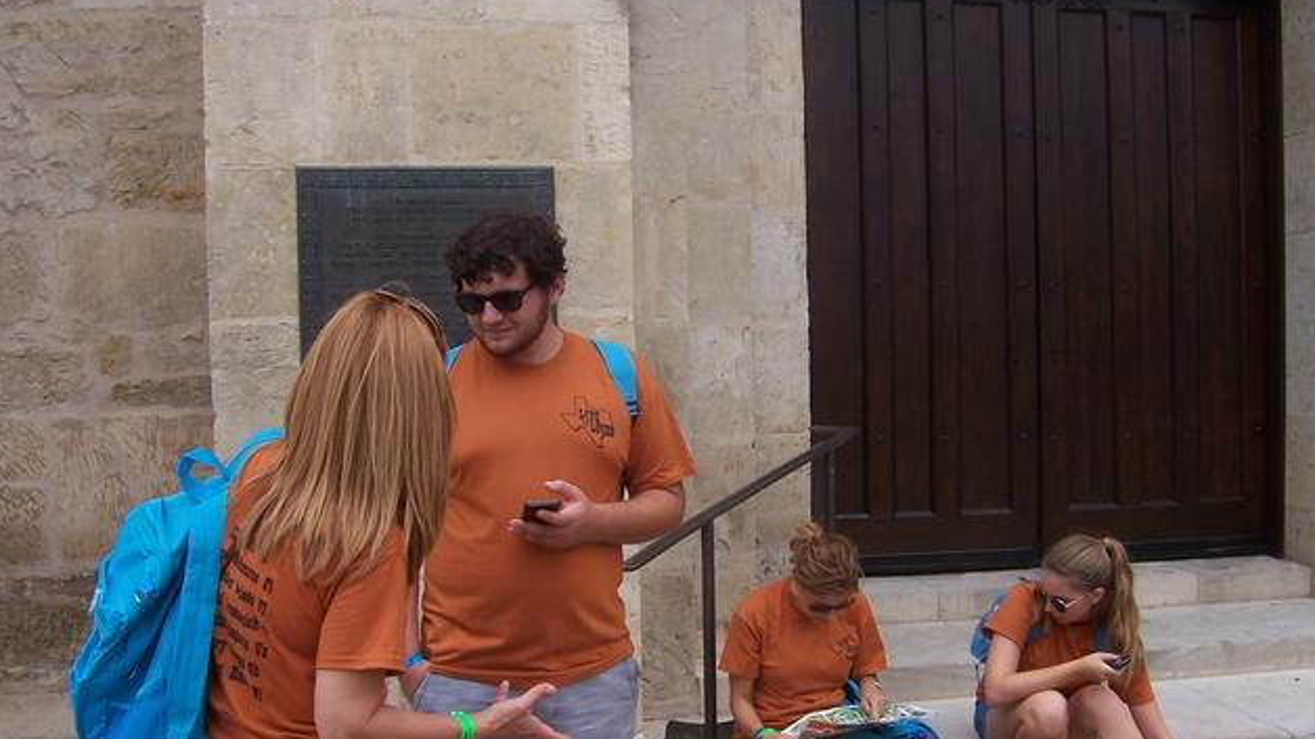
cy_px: 477
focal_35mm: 40
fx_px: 1395
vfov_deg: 29.5
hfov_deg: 50.5
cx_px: 664
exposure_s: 1/350
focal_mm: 6
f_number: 4.8
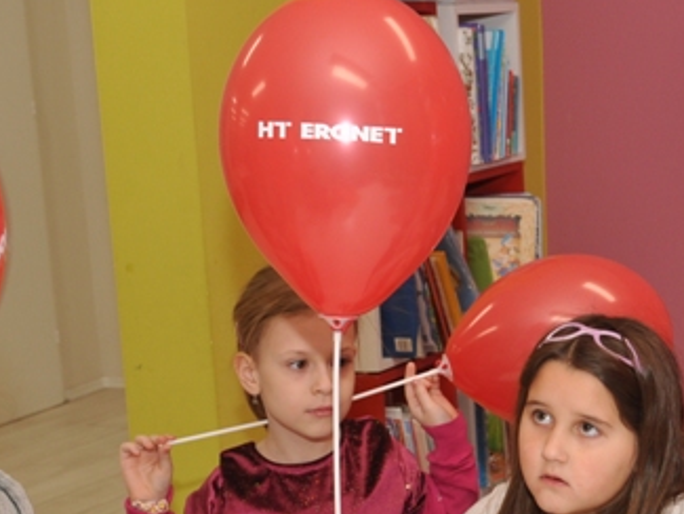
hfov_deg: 22.6
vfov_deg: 17.1
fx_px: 1680
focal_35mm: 85
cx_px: 572
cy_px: 456
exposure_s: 1/60
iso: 320
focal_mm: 24
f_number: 5.6
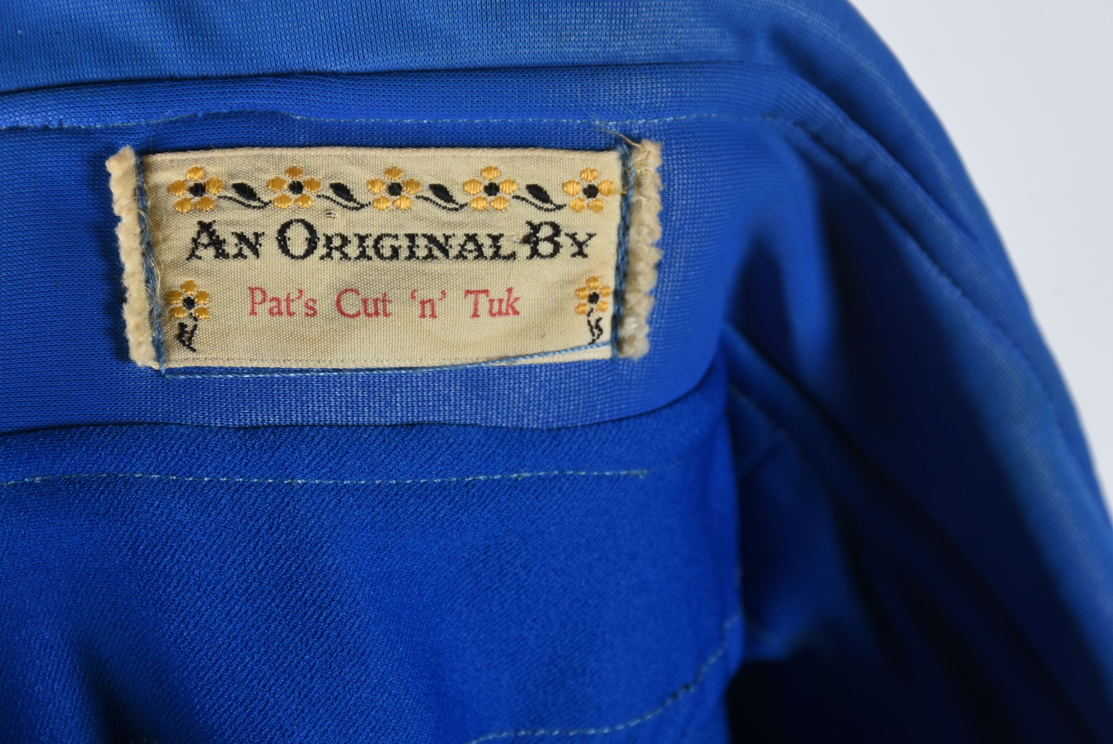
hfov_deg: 11.8
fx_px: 5384
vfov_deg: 7.9
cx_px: 556
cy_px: 372
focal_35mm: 174
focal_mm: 116
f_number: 14
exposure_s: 1/125
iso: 320
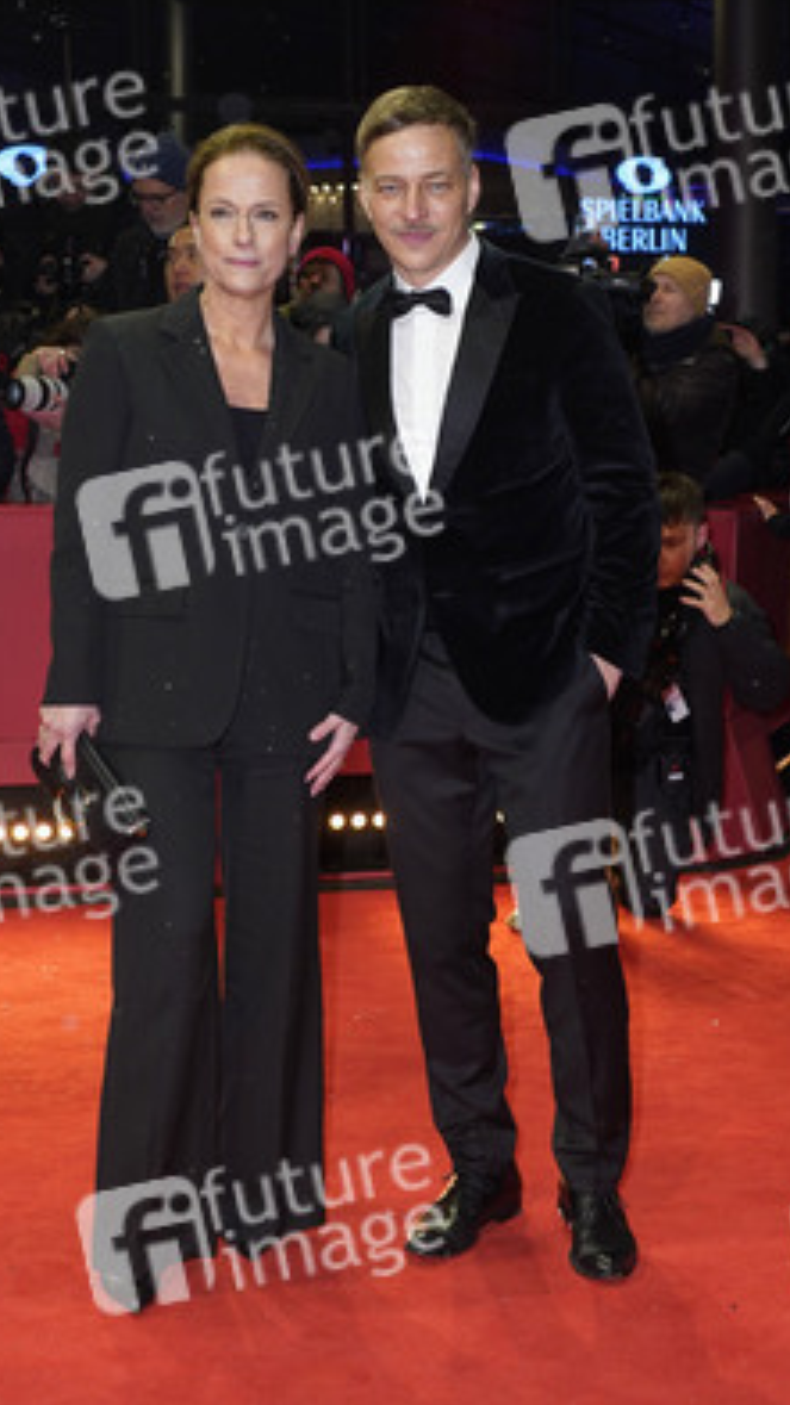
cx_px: 365
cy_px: 694
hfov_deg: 24.9
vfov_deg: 42.9
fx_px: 1788
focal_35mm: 48
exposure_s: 1/160
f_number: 5.6
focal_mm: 45
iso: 800
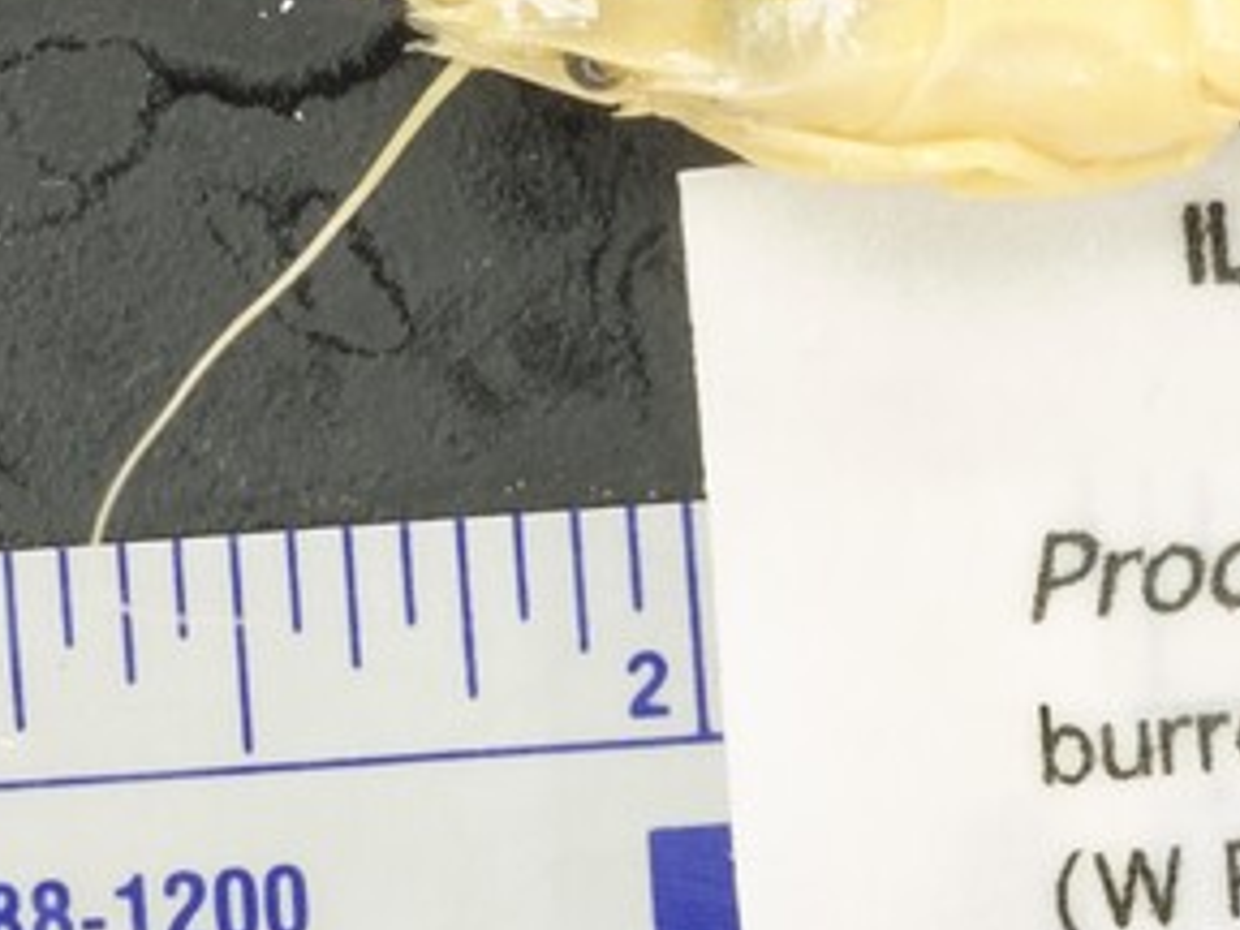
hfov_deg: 5.5
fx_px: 12896
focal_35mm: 360
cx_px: 1137
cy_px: 413
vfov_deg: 4.1
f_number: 29
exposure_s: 1/1.3
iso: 500
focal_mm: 60
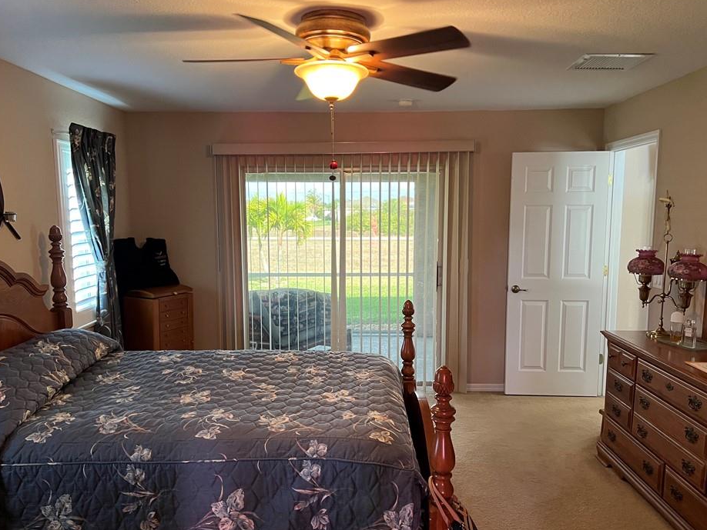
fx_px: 592
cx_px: 337
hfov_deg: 61.6
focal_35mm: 29
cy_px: 287
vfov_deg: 48.2
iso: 250
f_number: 1.5
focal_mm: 5.7
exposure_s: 1/60
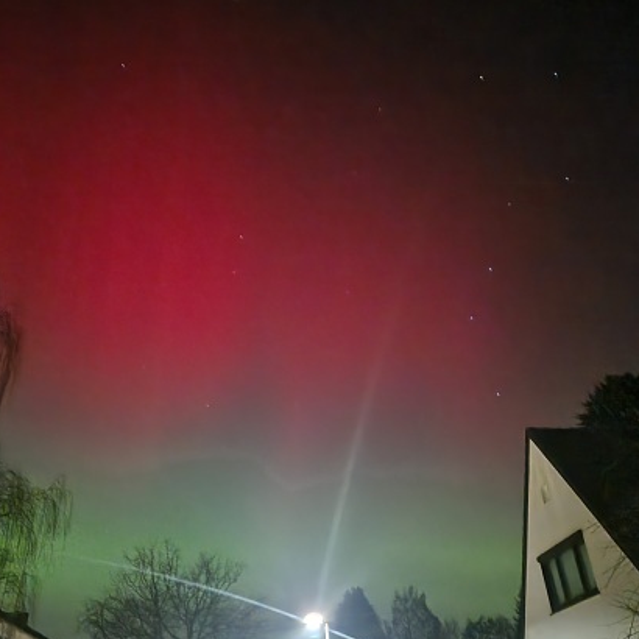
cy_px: 314
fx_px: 606
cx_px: 252
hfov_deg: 55.2
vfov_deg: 55.6
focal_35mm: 29
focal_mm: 5.4
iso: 3200
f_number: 1.8
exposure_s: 1/4
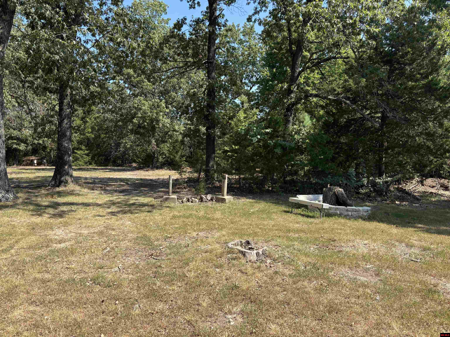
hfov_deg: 67.3
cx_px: 225
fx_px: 338
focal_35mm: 26
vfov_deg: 53.1
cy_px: 168
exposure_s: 1/1178
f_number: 1.6
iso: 50
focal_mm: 5.96
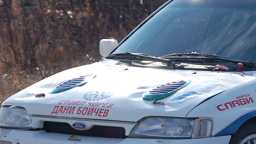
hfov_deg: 7.3
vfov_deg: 4.1
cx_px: 250
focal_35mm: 294
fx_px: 1997
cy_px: 100
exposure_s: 1/1250
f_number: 5
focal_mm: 85
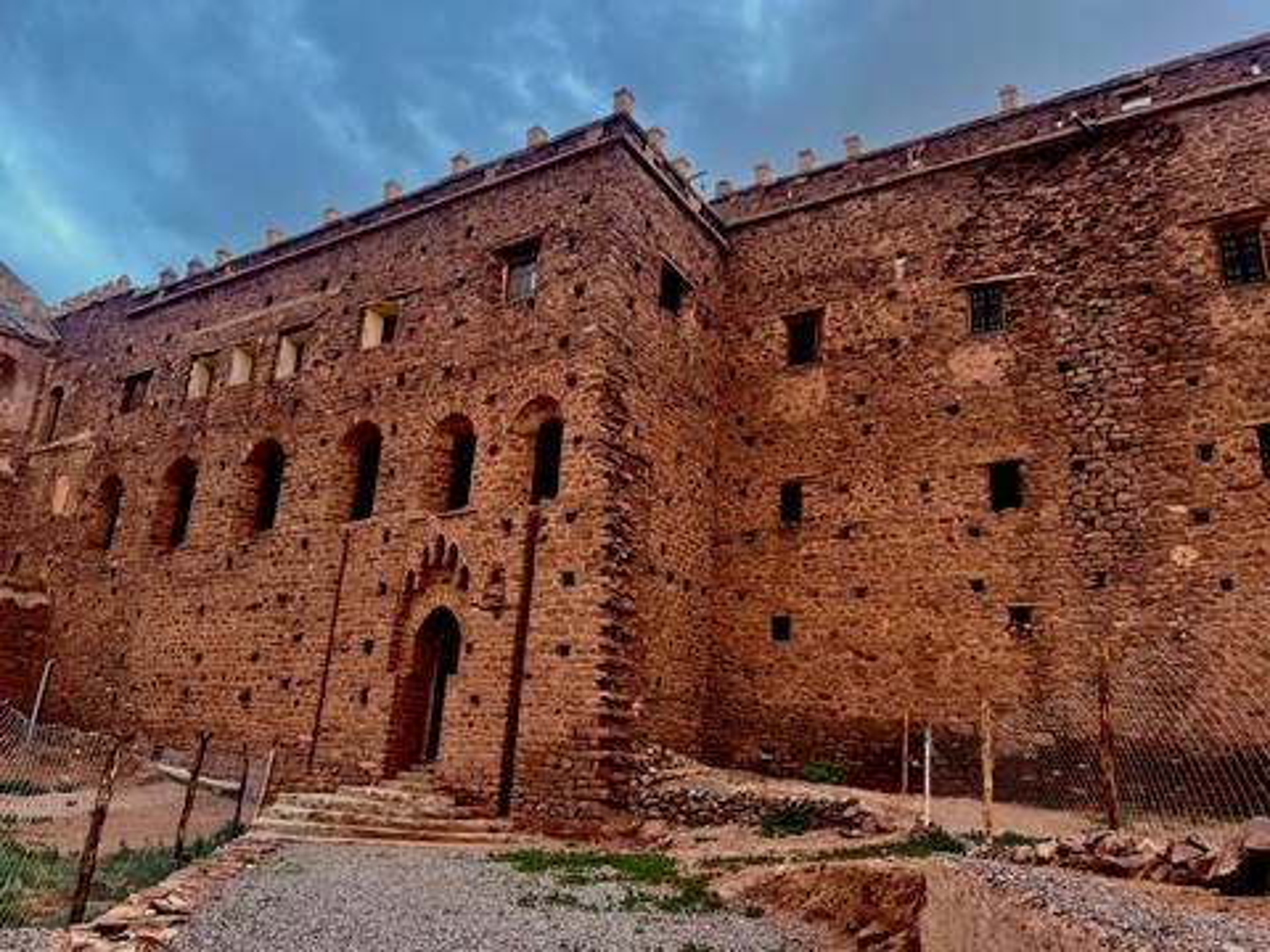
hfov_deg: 67.3
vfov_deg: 53.1
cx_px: 635
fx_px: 954
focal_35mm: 26
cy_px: 476
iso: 50
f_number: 1.5
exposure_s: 1/426
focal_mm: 5.7
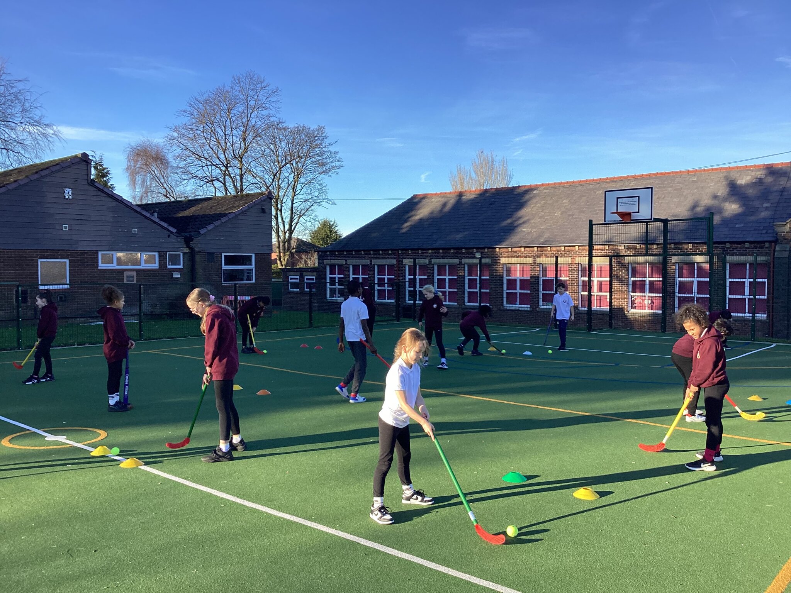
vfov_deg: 45.4
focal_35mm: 31
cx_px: 396
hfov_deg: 58.4
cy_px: 296
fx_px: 708
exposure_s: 1/562
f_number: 2.4
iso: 25
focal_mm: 3.3
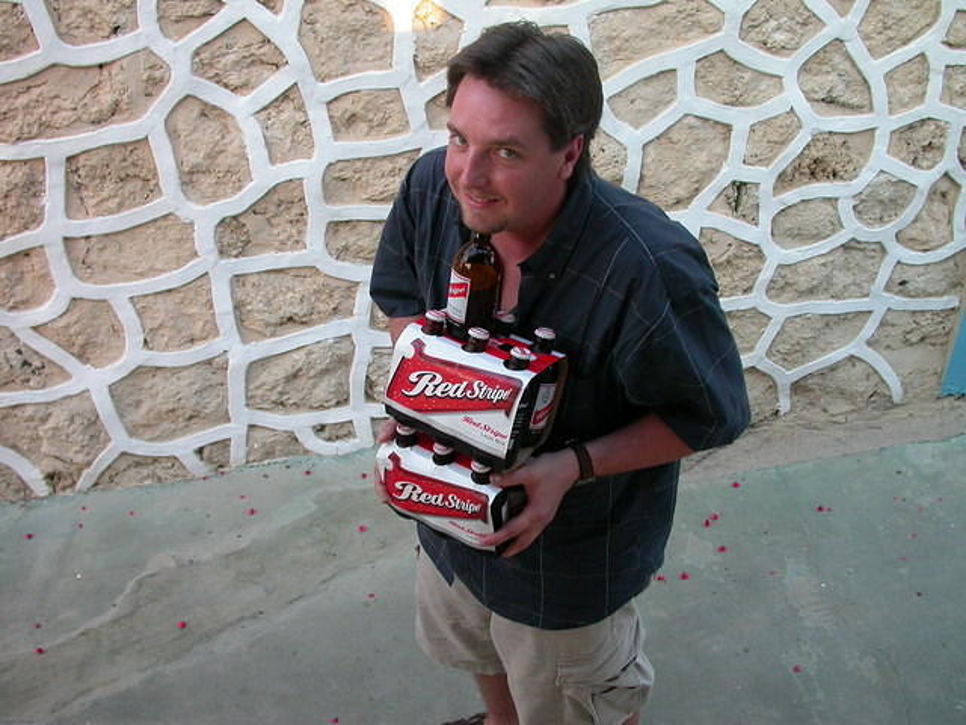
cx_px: 483
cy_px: 362
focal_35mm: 38
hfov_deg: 49.0
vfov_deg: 37.7
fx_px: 1060
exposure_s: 1/65.2
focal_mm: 7.85
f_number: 3
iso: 100
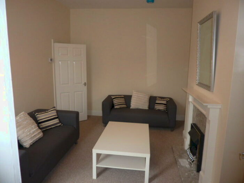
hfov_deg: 69.4
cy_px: 92
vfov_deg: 54.9
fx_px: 176
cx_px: 122
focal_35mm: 25
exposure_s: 1/30
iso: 100
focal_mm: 4.1
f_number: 3.3
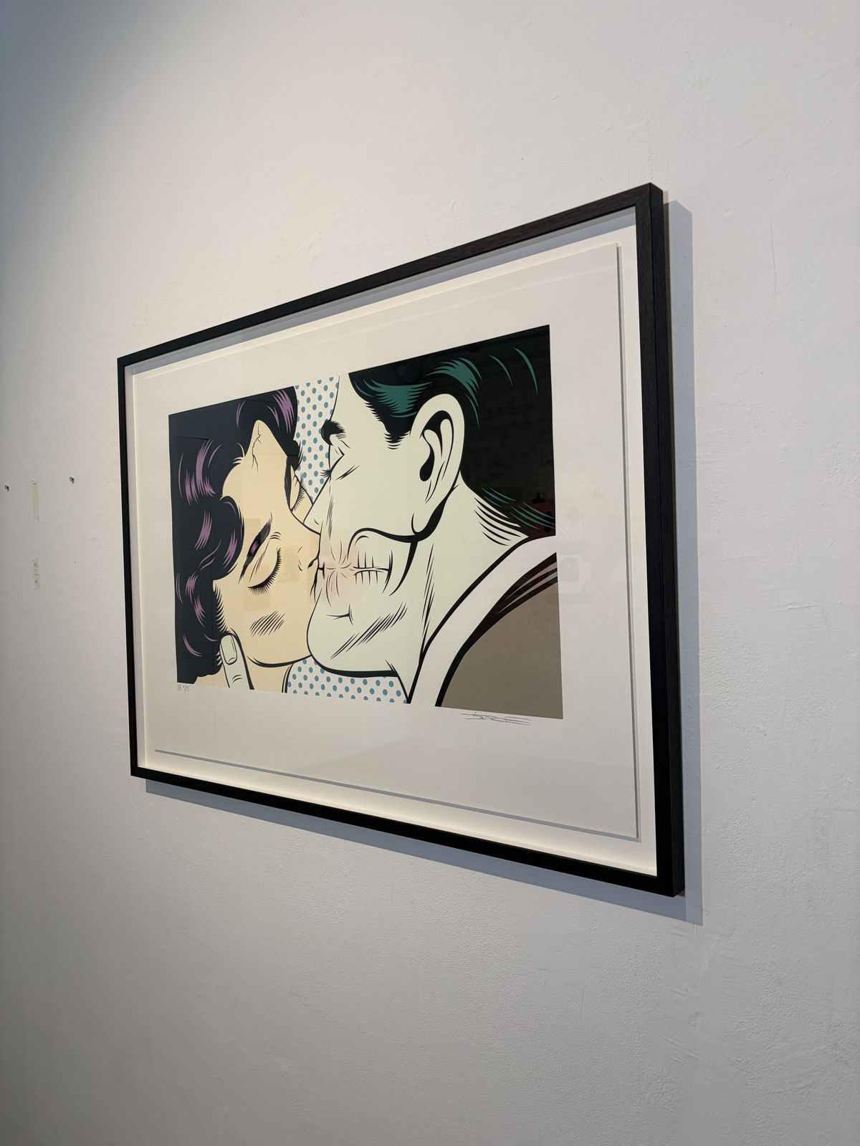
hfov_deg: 53.1
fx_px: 861
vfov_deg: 67.3
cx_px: 430
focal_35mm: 26
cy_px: 573
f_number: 1.6
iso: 32
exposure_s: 1/148
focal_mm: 5.96
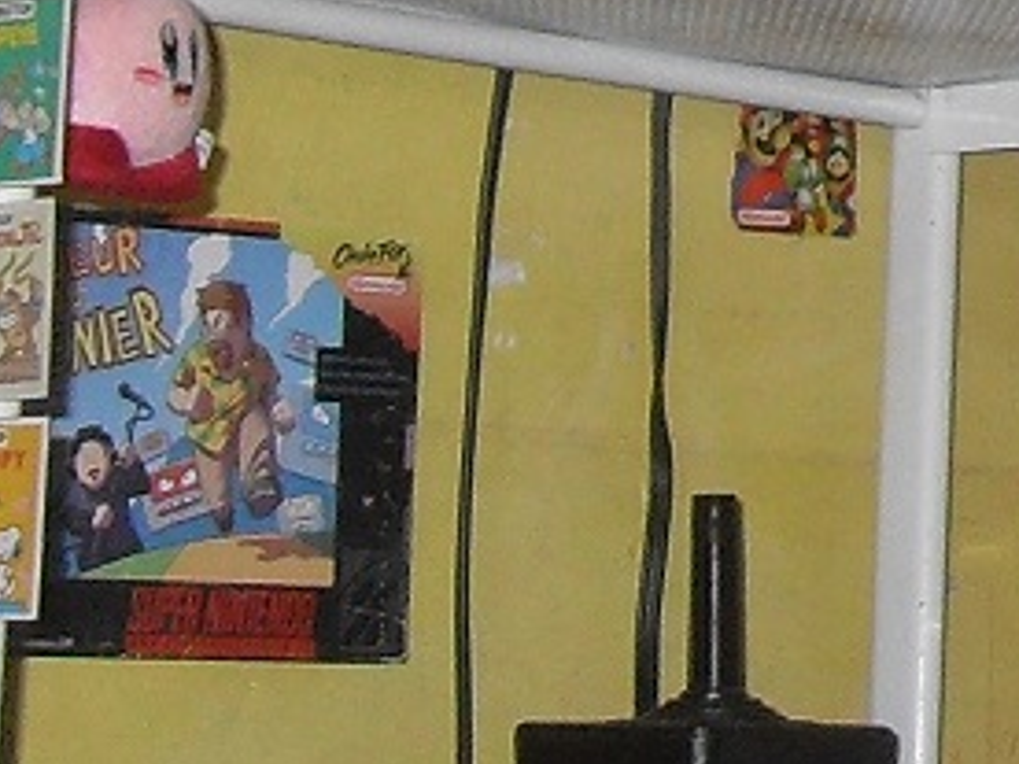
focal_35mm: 219
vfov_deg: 6.5
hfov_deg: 8.4
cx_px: 2263
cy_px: -853
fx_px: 6447
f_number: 2.8
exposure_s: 1/45
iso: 100
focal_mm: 6.3
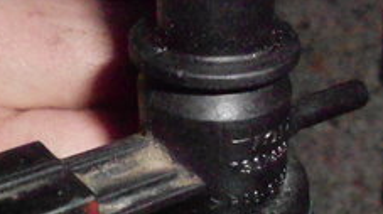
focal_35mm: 75
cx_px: 240
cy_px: 256
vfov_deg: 15.5
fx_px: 761
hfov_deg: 28.2
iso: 1600
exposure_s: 1/25
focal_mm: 4.6
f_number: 8
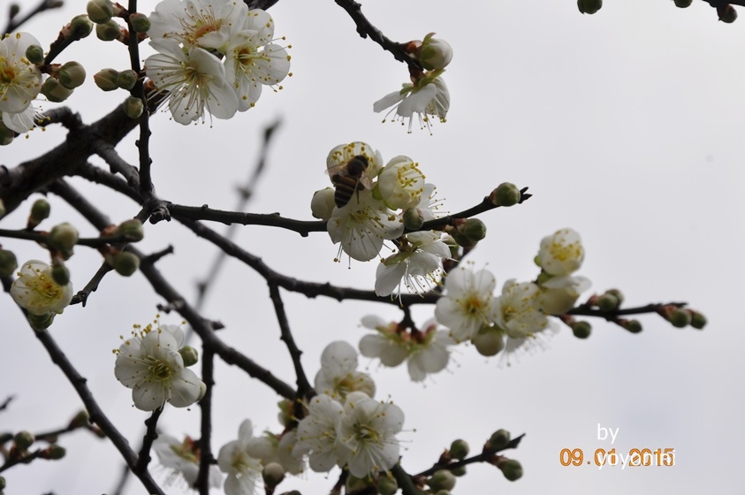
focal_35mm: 158
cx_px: 372
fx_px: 3256
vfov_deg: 8.7
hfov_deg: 13.1
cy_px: 248
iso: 200
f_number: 13
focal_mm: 105
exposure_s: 1/640
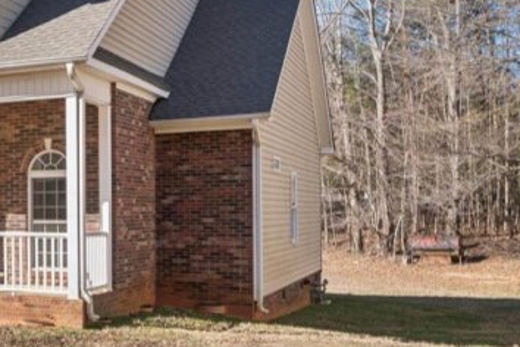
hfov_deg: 26.4
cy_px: 201
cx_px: -201
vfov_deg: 22.2
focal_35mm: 61
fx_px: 881
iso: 400
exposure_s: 1/800
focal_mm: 18
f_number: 8
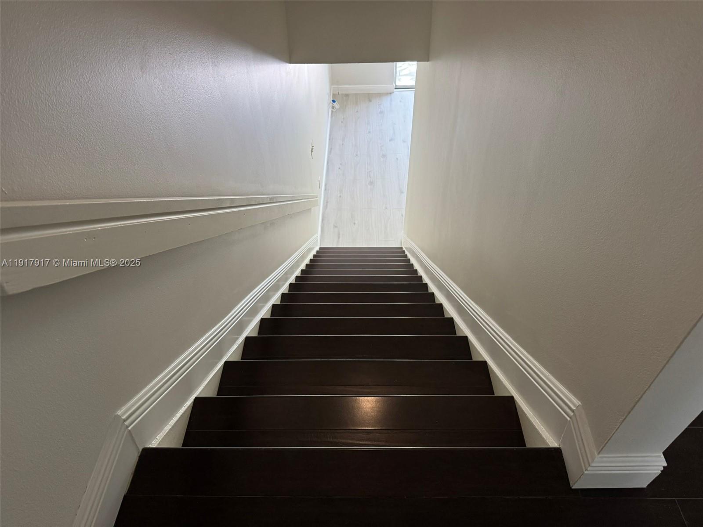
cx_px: 352
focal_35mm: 24
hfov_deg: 71.6
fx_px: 487
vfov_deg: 56.8
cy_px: 264
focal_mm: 6.76
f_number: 1.78
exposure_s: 1/59
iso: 320
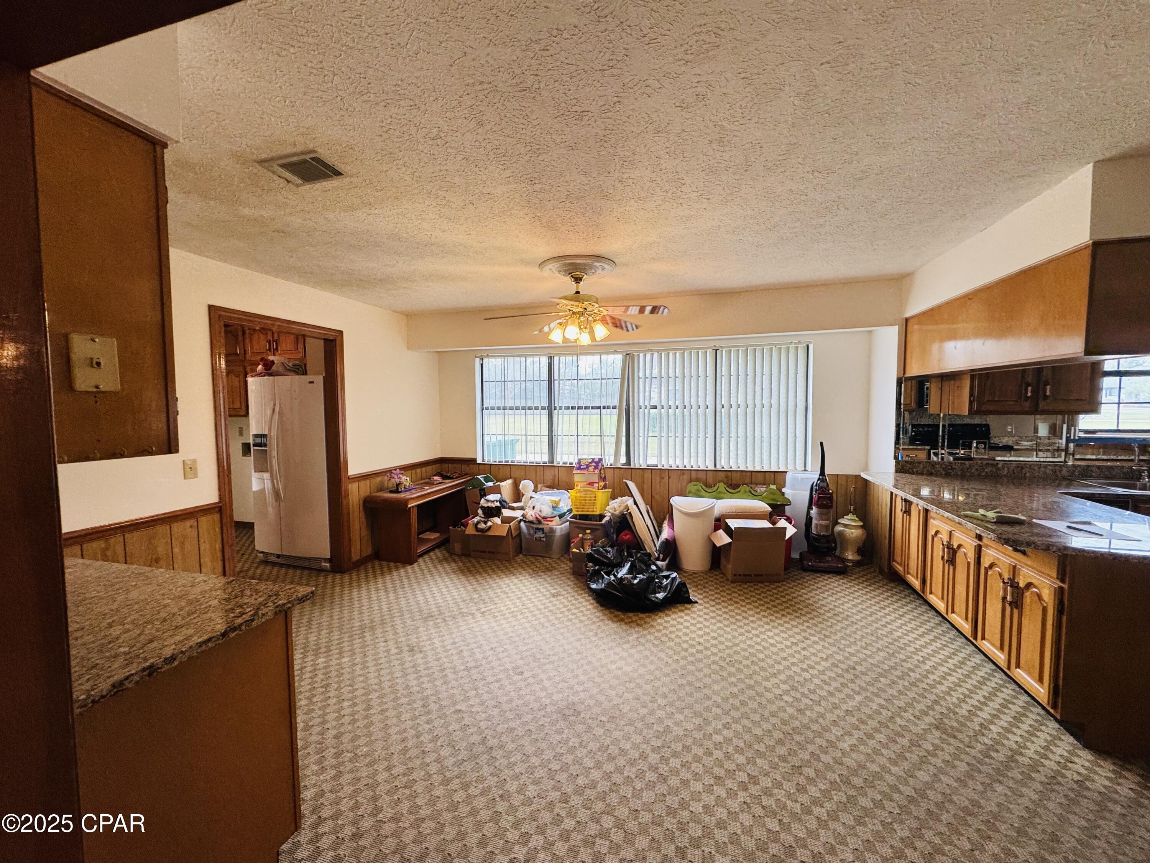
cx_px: 575
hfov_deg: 102.1
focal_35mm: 14
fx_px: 465
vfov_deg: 85.7
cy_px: 432
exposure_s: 1/120
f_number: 2.2
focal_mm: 2.22
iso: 160
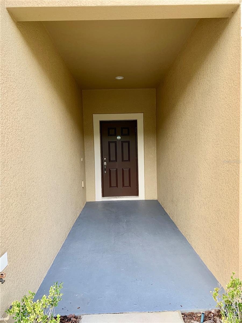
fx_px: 242
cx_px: 121
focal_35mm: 26
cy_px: 162
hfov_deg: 53.1
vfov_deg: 67.3
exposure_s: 1/122
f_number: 1.8
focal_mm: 4.25
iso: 25
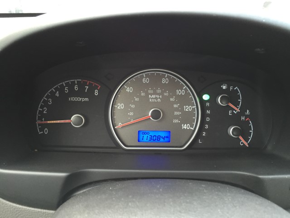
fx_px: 243
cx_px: 145
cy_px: 109
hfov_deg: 61.7
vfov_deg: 48.2
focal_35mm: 29
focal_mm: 4.15
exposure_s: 1/30
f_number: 2.2
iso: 125
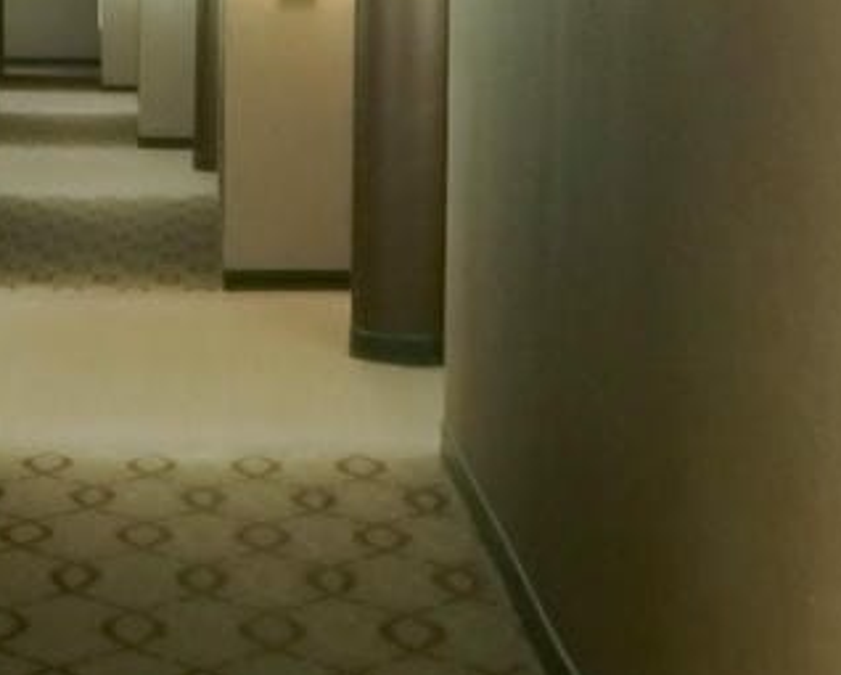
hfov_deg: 20.5
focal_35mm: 92
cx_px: 116
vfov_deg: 16.7
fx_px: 2292
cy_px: 209
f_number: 2.8
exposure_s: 1/5
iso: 400
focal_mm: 5.4
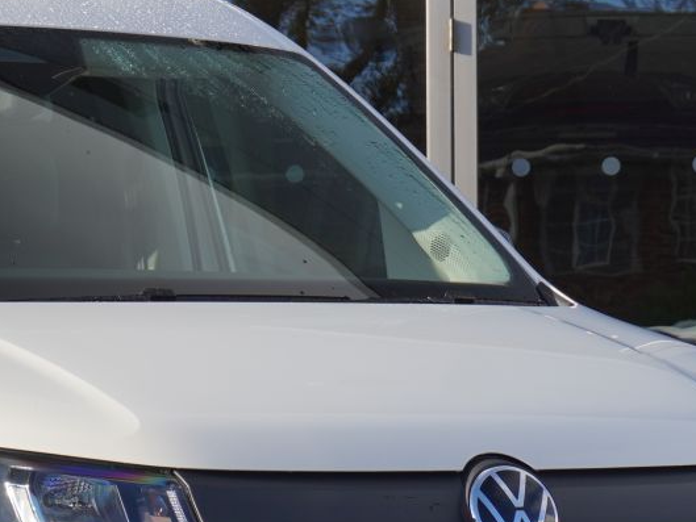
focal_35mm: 187
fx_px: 3770
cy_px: 564
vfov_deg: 7.9
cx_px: -24
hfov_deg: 10.4
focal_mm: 43
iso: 100
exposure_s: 1/125
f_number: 6.7
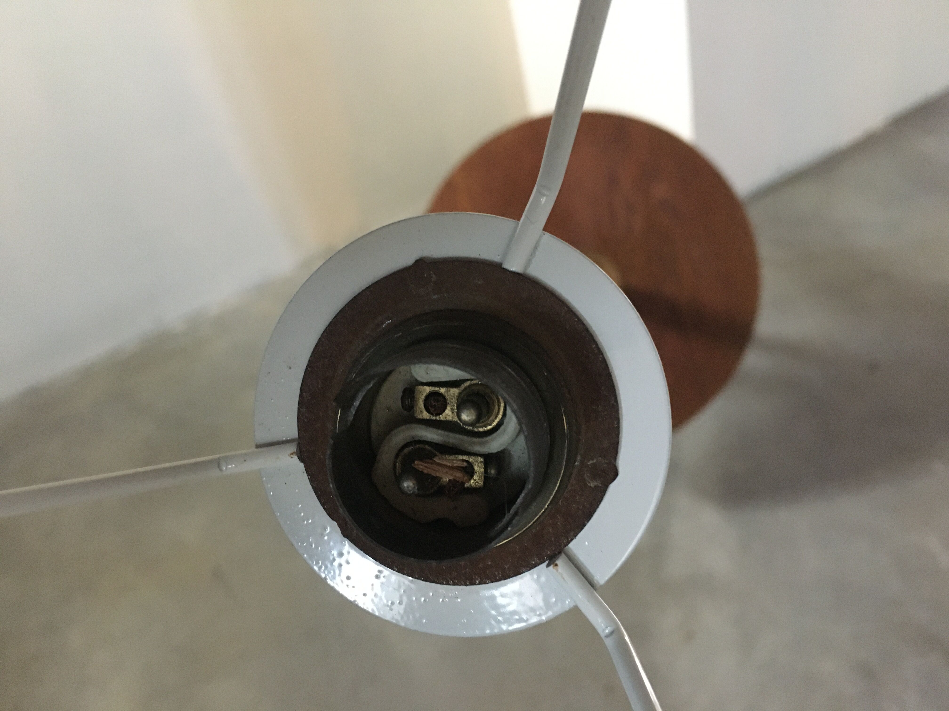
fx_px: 795
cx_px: 474
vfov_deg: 48.2
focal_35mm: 29
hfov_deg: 61.7
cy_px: 356
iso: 500
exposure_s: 1/17
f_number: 2.2
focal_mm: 4.15
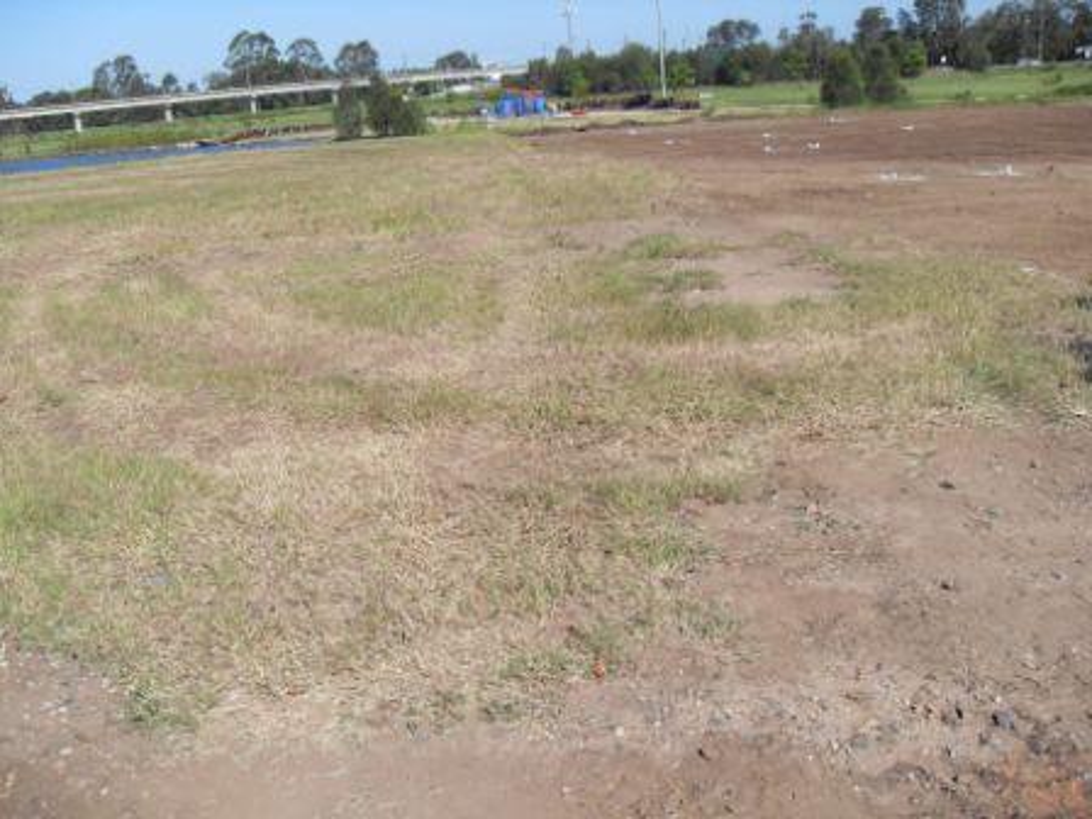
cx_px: 546
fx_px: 1104
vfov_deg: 40.7
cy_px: 410
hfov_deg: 52.6
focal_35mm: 35
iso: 80
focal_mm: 6.3
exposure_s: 1/250
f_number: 7
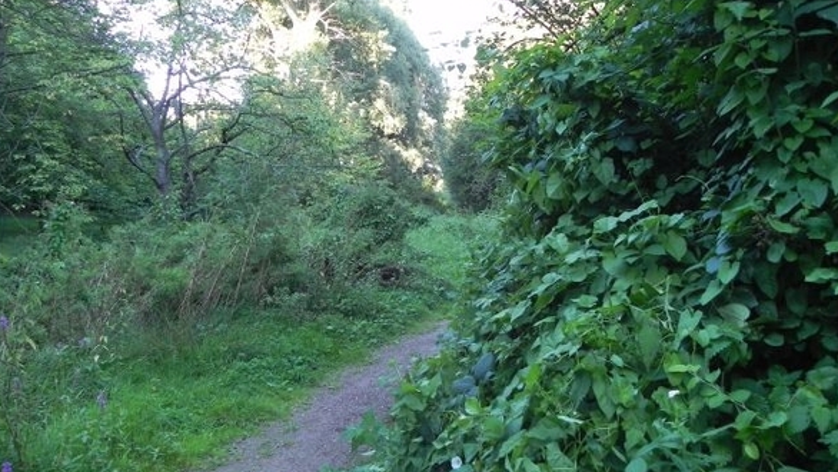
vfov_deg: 40.1
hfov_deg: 66.1
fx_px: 645
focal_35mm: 29
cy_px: 193
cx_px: 422
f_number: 2.8
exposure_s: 1/67.4
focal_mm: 4.6
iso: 160
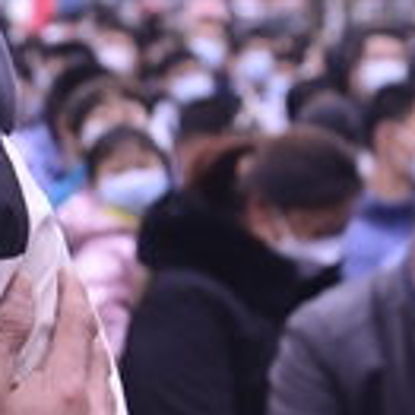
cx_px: -374
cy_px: 55
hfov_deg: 8.4
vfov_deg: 8.7
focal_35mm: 200
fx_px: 2713
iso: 1250
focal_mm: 48
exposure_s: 1/200
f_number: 4.5
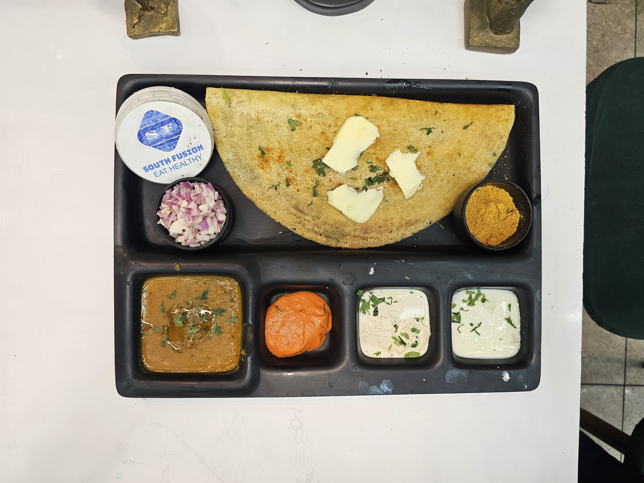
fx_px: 428
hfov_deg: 73.9
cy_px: 242
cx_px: 322
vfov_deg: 58.9
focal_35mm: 23
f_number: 1.7
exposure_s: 1/100
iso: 125
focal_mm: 6.3
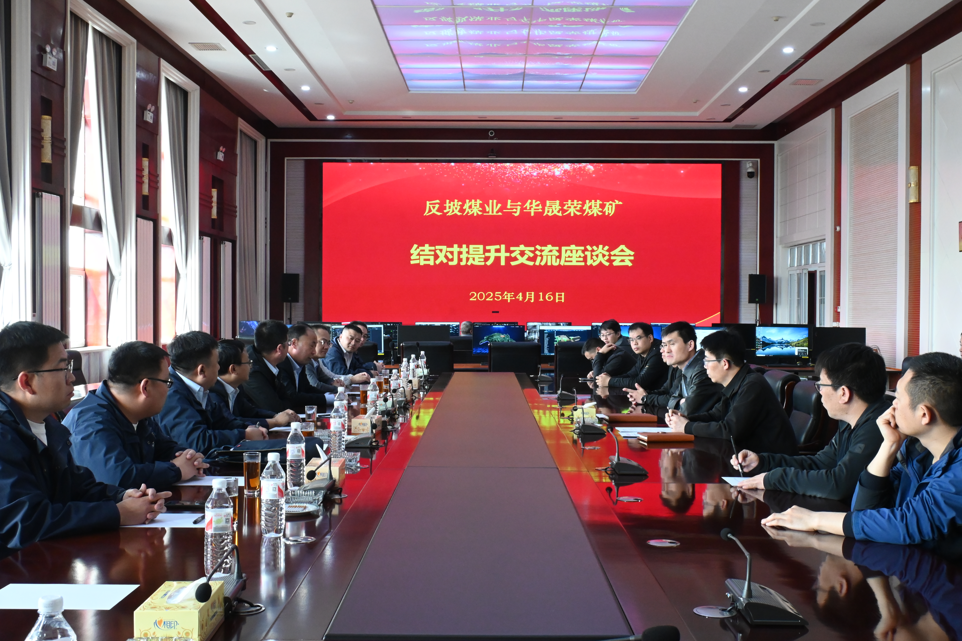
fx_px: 1102
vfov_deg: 32.4
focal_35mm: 41
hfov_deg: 47.2
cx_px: 481
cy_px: 320
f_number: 13
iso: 2500
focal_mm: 27.5
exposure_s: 1/30
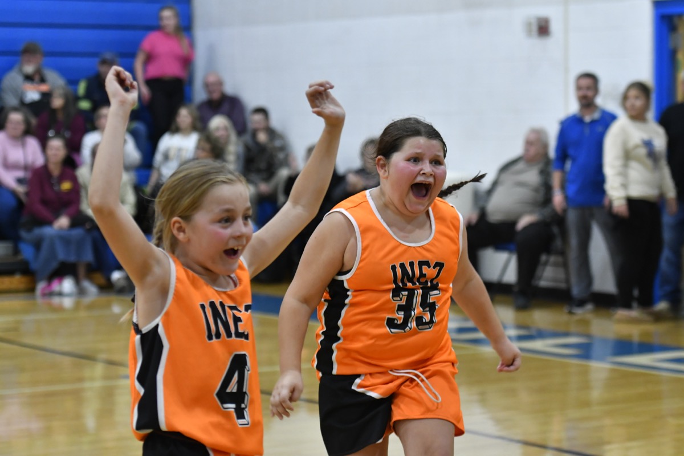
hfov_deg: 19.5
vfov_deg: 13.0
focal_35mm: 105
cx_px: 342
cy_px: 228
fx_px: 1995
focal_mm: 70
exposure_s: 1/1000
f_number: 2.8
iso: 2500
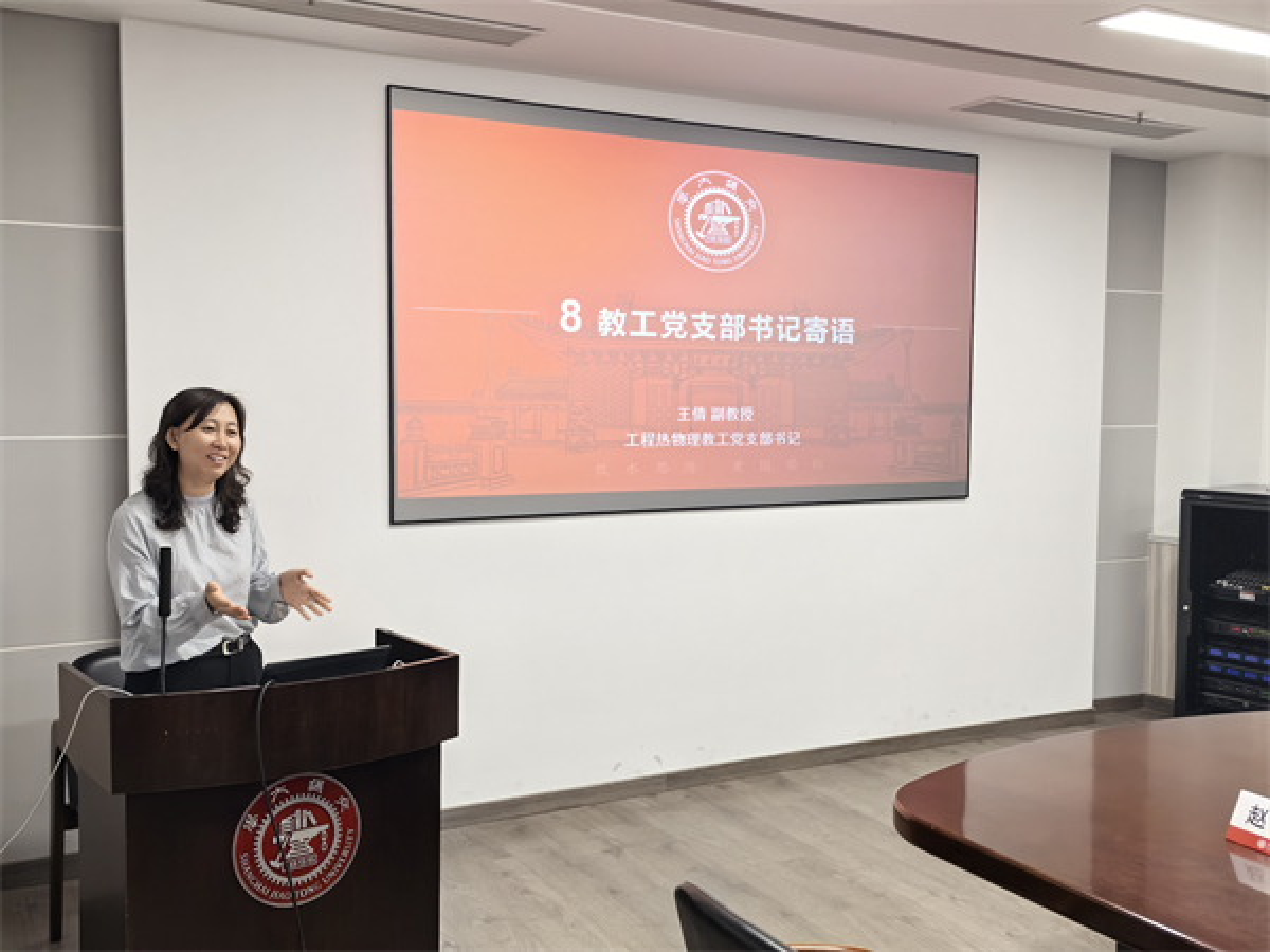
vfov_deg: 39.7
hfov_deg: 51.4
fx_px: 1321
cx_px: 635
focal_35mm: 36
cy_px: 476
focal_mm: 5.75
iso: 320
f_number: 2
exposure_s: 1/100
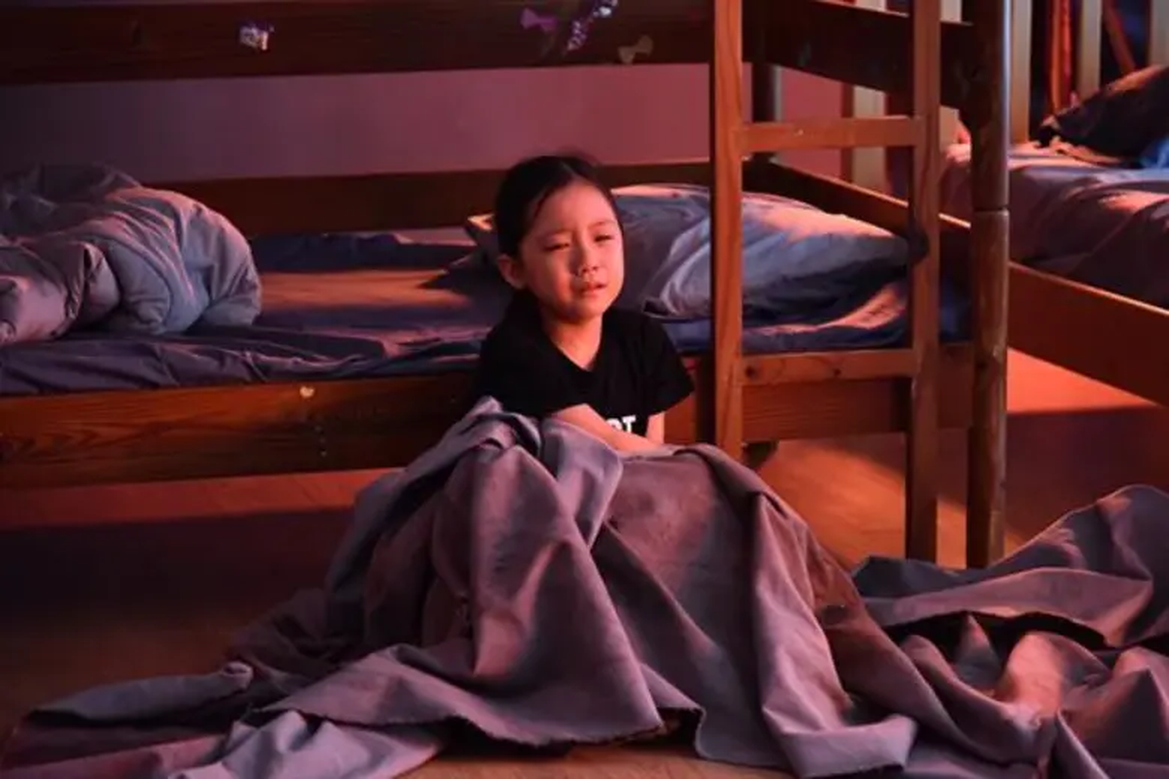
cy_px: 390
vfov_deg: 14.0
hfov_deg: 20.8
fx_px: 3182
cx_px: 584
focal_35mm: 98
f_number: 4
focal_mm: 98
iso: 1600
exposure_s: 1/160
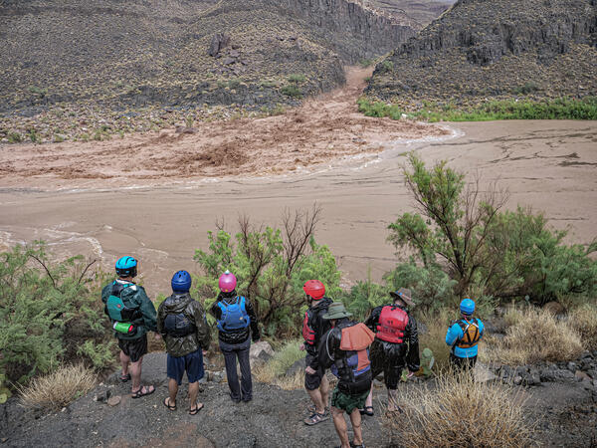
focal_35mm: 24
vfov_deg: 56.8
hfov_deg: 71.6
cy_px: 224
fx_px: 414
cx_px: 298
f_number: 2.8
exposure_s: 1/125
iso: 200
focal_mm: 12
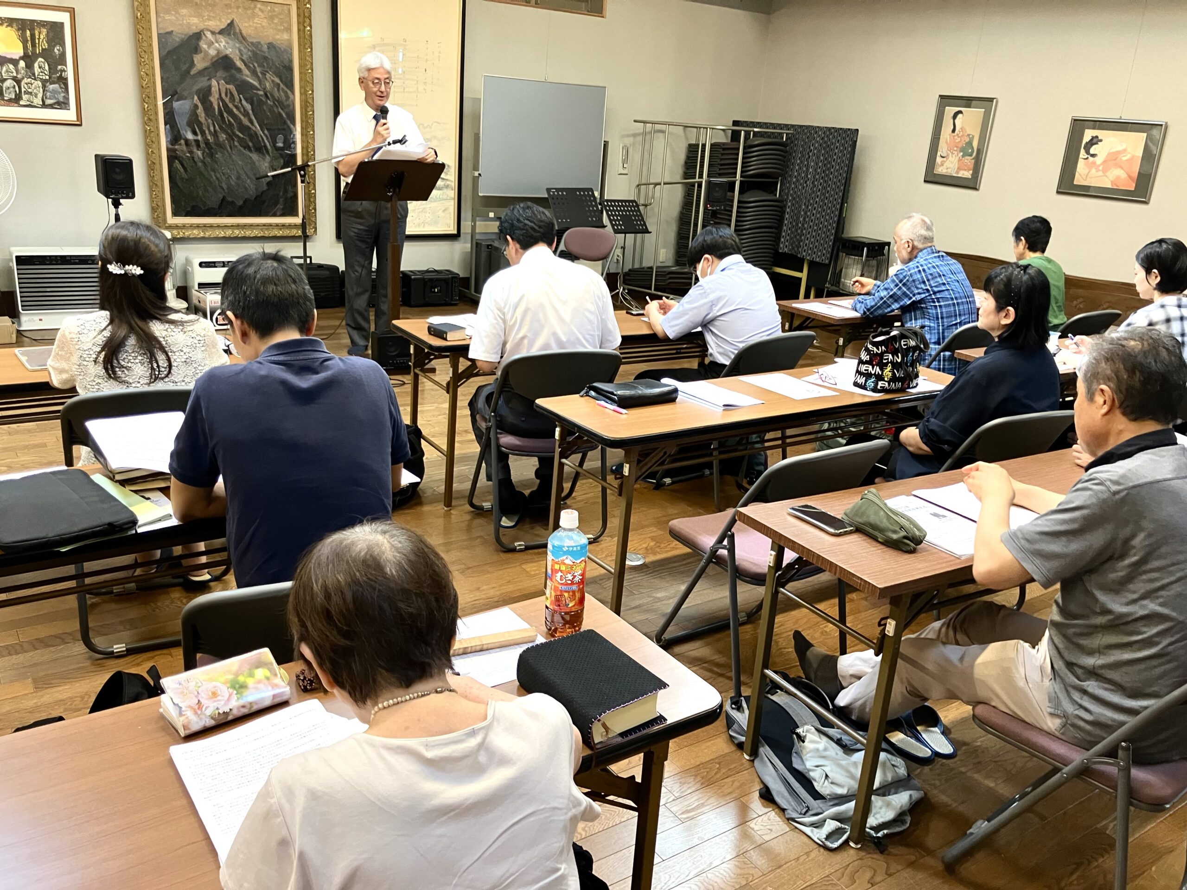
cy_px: 445
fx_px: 960
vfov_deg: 49.7
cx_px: 594
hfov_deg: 63.4
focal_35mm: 28
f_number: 1.8
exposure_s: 1/60
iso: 200
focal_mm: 3.99
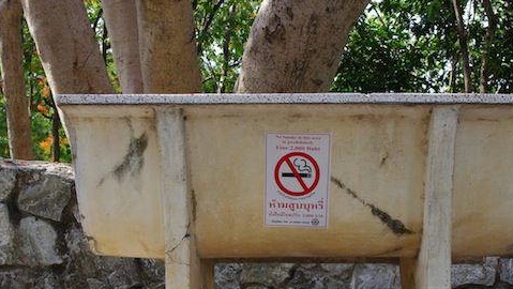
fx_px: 749
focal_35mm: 55
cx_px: 298
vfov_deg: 21.7
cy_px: 206
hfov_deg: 37.7
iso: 400
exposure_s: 1/125
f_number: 11
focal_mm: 28.13
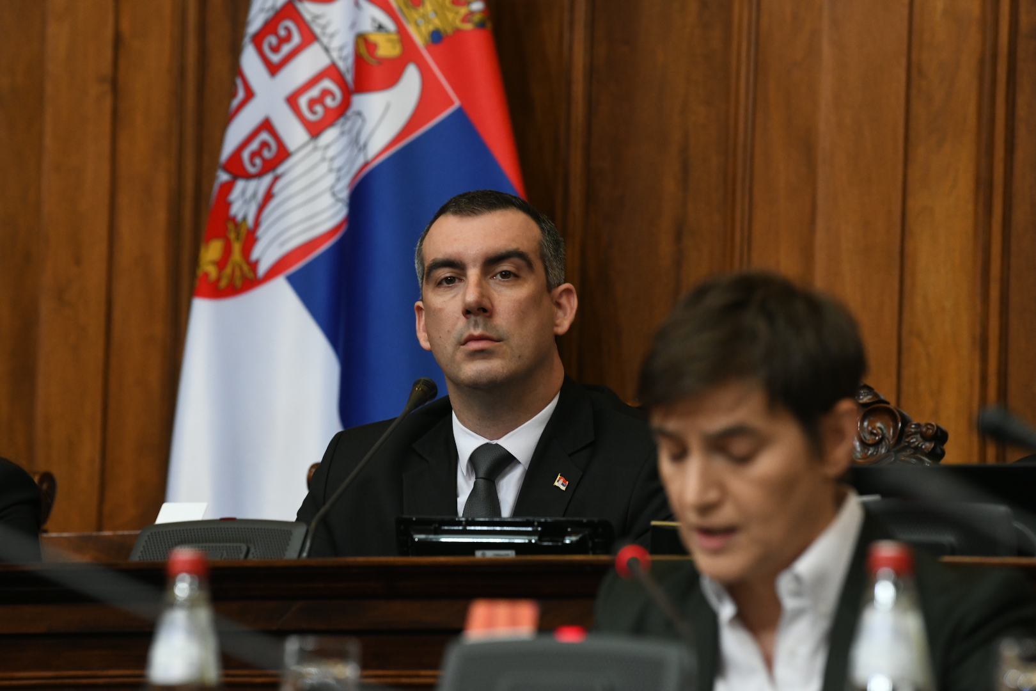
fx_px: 5755
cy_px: 346
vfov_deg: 6.9
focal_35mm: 200
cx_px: 518
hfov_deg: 10.3
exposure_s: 1/200
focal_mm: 200
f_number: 5.6
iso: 3200
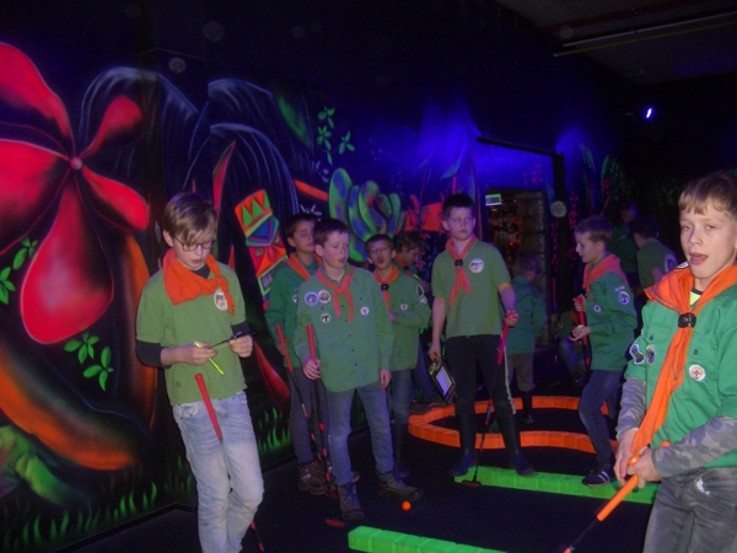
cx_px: 368
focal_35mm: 35
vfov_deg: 40.7
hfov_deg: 52.6
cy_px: 276
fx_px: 745
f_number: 2.6
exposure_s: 1/40
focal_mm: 5.8
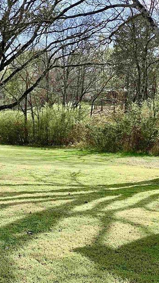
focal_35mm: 56
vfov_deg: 37.1
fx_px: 420
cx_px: -42
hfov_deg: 19.8
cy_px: 169
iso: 25
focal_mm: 3.3
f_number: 2.4
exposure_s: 1/438
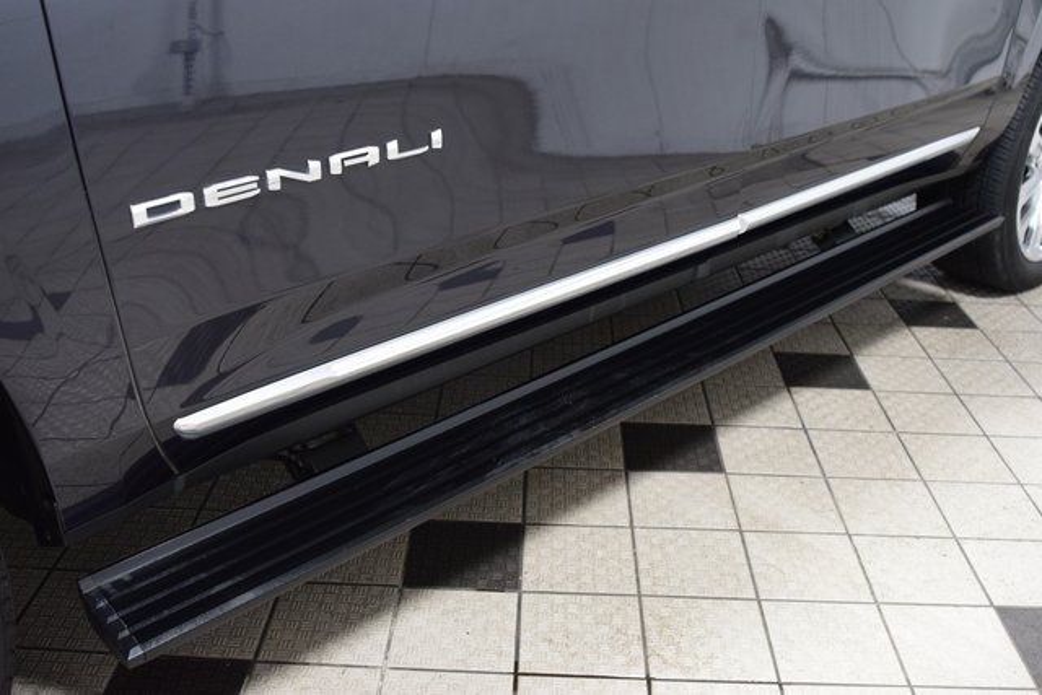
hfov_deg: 53.1
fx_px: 1042
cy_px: 348
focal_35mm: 36
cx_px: 521
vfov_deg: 36.9
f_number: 2.8
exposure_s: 1/60
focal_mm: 24
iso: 1600
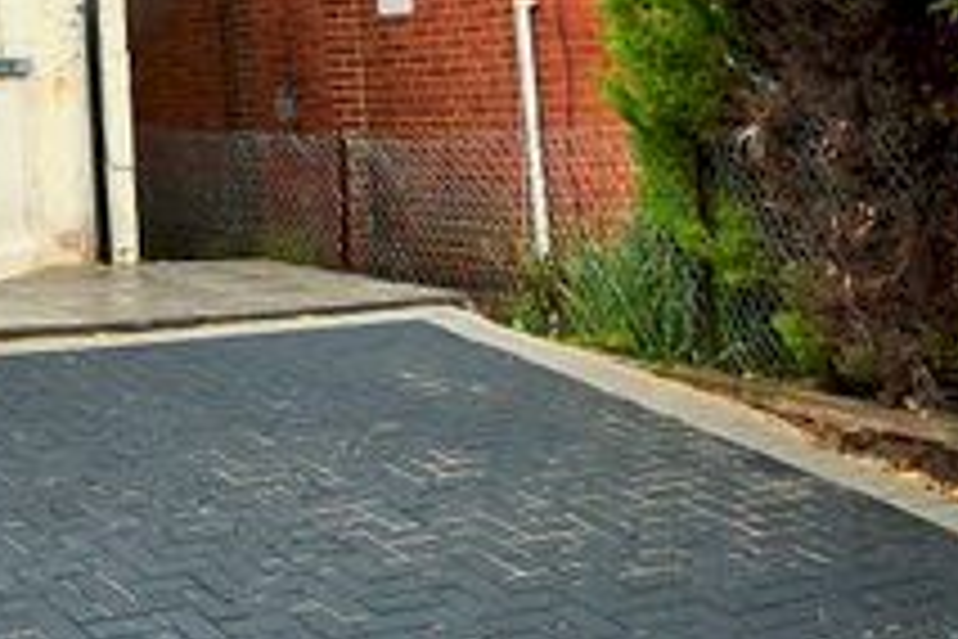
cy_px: -277
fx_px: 1836
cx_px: 0
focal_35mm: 69
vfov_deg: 17.9
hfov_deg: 27.6
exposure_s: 1/60
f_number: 8
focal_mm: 14
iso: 400
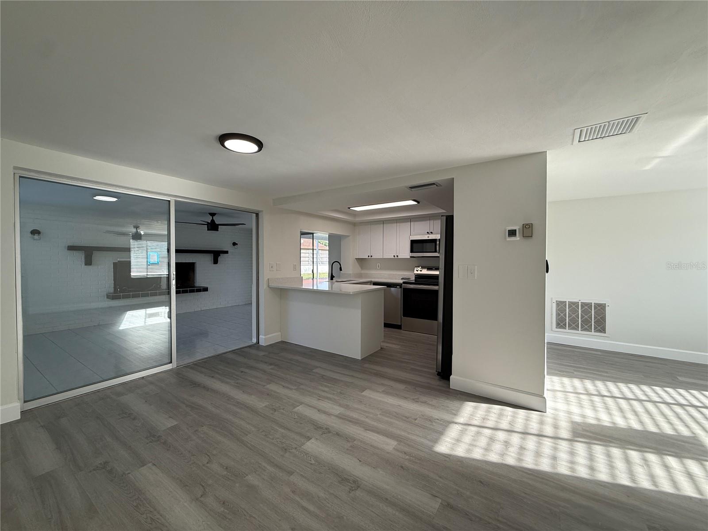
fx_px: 286
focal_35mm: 14
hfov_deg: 102.1
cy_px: 266
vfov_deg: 85.7
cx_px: 354
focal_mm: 2.22
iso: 100
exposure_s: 1/120
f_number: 2.2
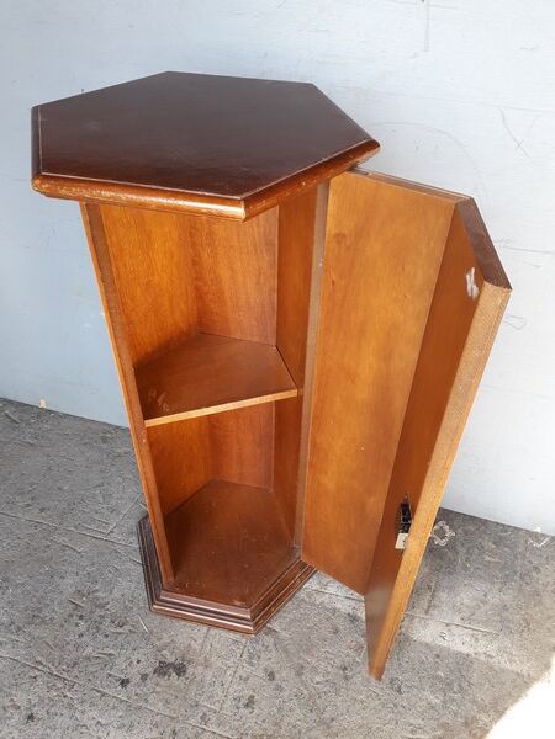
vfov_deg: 65.3
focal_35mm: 27
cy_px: 370
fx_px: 577
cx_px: 278
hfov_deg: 51.4
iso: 64
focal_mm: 3.6
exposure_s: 1/100
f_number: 1.9
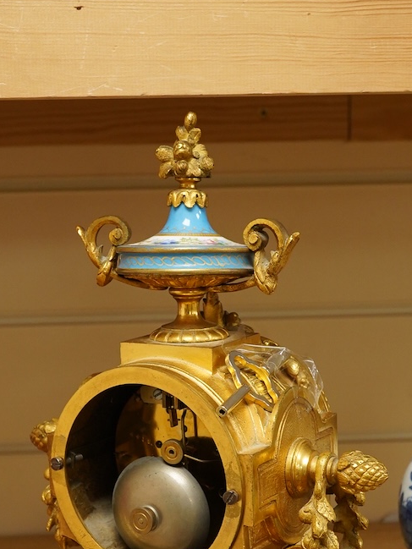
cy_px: 426
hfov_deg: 19.6
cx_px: 179
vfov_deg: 25.6
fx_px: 1190
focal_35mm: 75
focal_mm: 30
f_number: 9
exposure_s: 1/125
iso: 2000
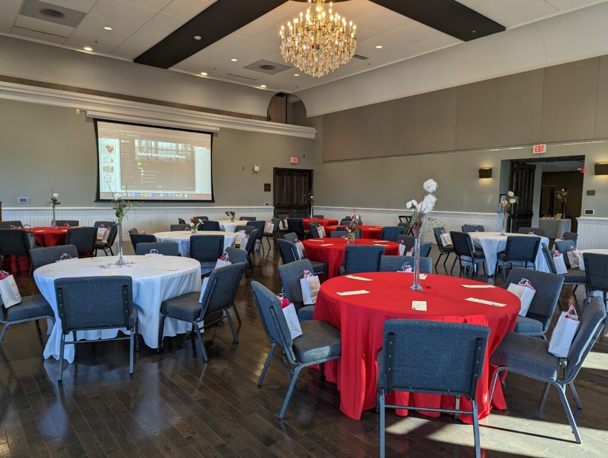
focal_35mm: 24
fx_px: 422
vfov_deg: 56.9
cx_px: 304
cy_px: 229
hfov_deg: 71.5
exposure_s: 1/60
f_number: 1.85
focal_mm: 6.81
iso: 40
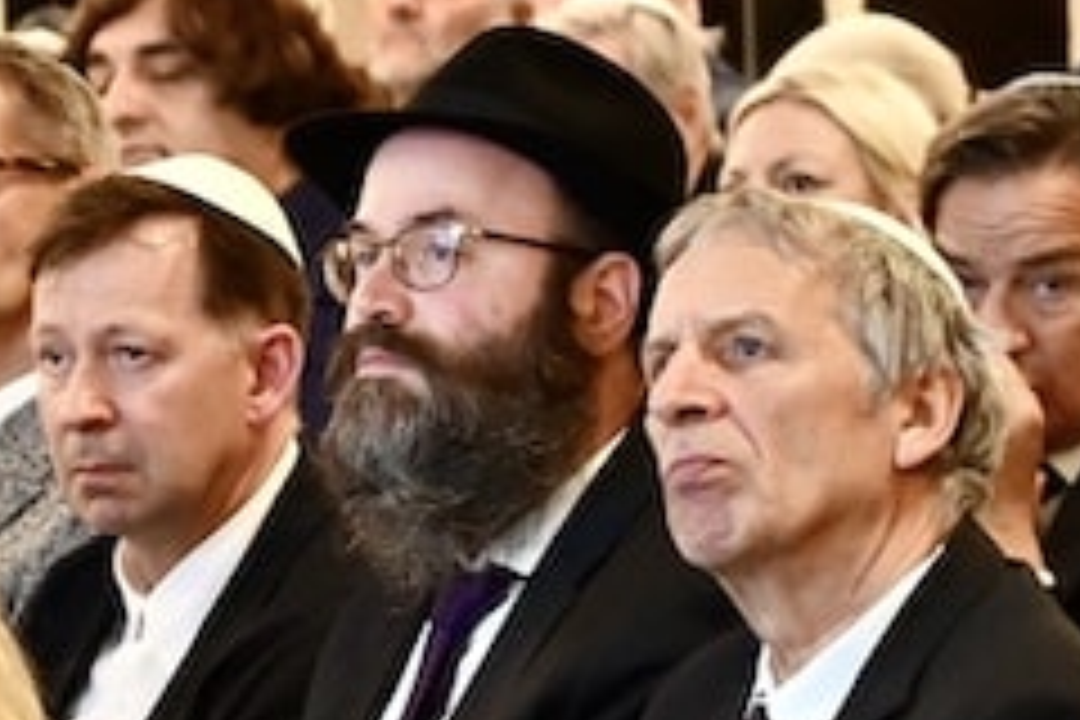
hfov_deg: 6.8
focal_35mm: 299
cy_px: 776
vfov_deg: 4.6
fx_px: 8969
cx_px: -518
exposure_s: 1/100
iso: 2500
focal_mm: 70
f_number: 2.8
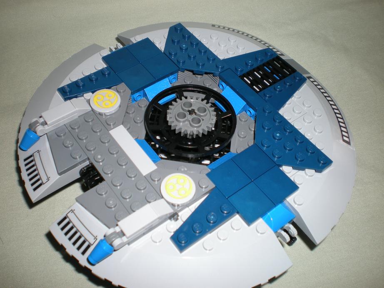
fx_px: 422
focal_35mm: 38
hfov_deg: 49.0
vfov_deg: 37.7
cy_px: 144
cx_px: 192
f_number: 3.1
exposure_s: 1/60
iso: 64
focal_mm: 6.3
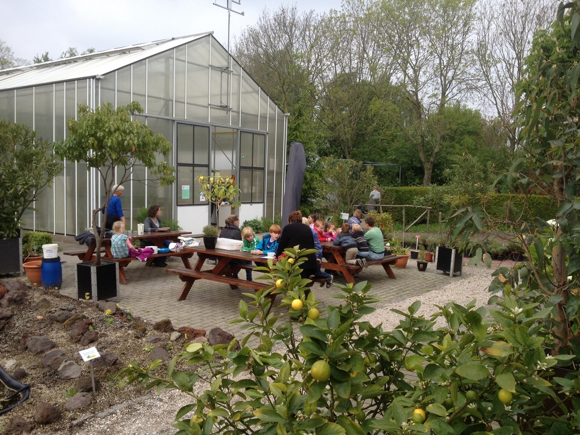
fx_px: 586
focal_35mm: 35
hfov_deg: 52.6
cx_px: 290
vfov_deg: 40.7
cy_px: 218
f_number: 2.4
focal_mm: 4.28
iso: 50
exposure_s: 1/1004
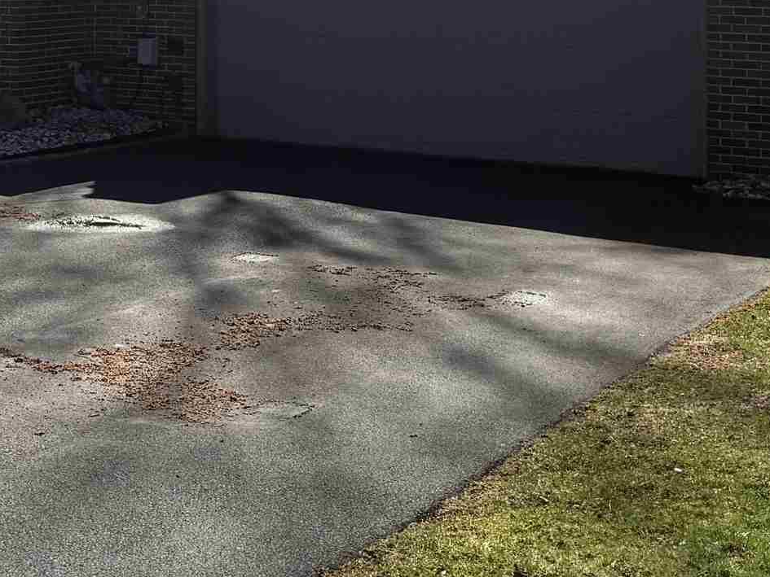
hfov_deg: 24.6
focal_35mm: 78
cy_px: -73
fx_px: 1735
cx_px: 156
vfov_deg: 18.1
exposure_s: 1/5714
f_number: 1.78
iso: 80
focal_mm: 6.76
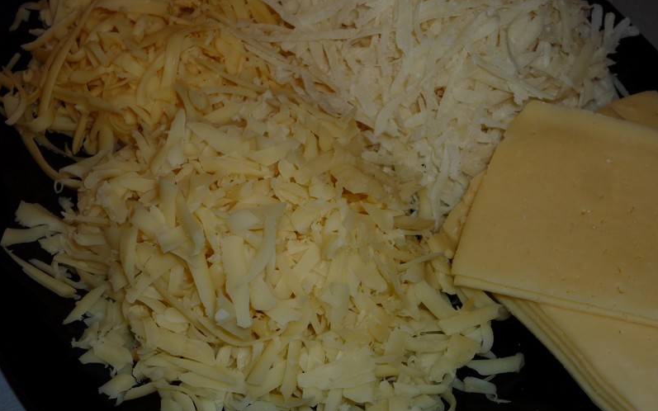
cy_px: 180
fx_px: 897
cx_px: 329
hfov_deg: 40.3
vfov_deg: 25.8
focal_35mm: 50
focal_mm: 8.2
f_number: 4.7
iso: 100
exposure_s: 1/40
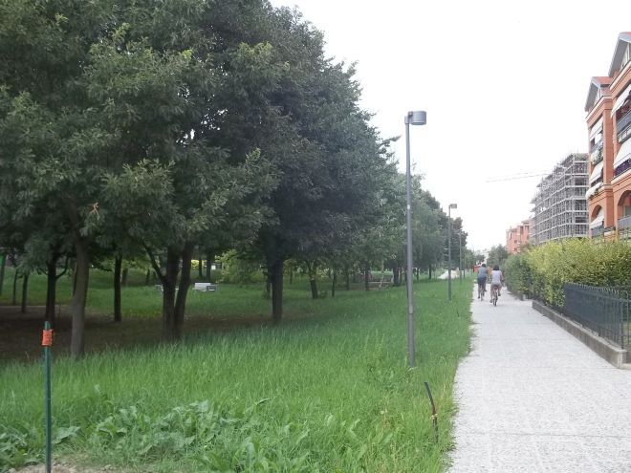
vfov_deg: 39.7
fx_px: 656
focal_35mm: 36
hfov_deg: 51.4
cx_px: 316
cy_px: 236
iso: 64
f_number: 3.1
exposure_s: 1/100
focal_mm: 6.5
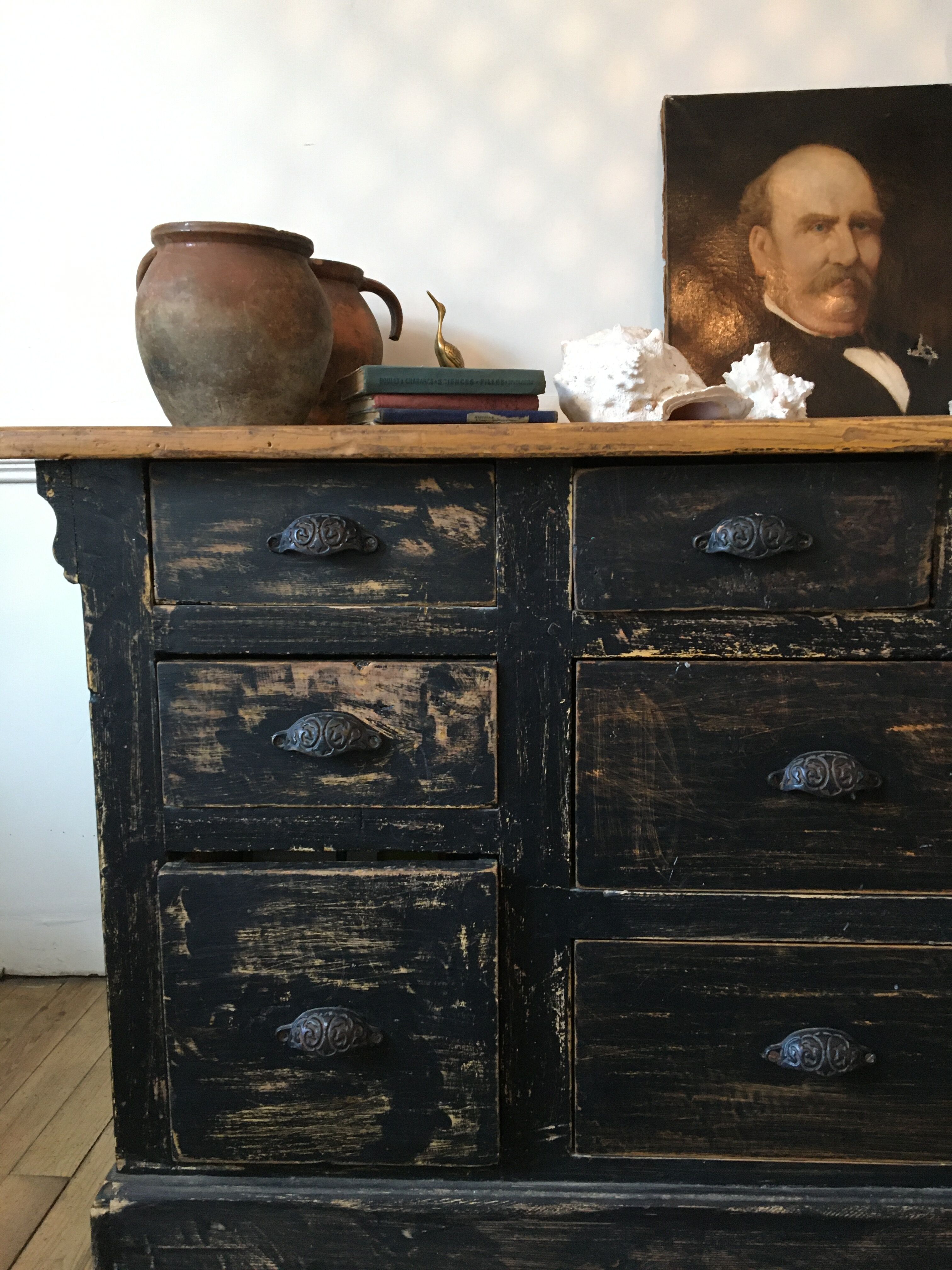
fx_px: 1063
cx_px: 476
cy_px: 635
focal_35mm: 29
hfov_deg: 48.2
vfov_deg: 61.7
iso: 200
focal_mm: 4.15
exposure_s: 1/33
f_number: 2.2
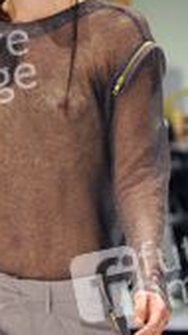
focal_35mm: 520
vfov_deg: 4.2
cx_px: -8
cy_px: 176
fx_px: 4611
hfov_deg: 2.3
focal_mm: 210
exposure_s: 1/200
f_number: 5.6
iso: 1600
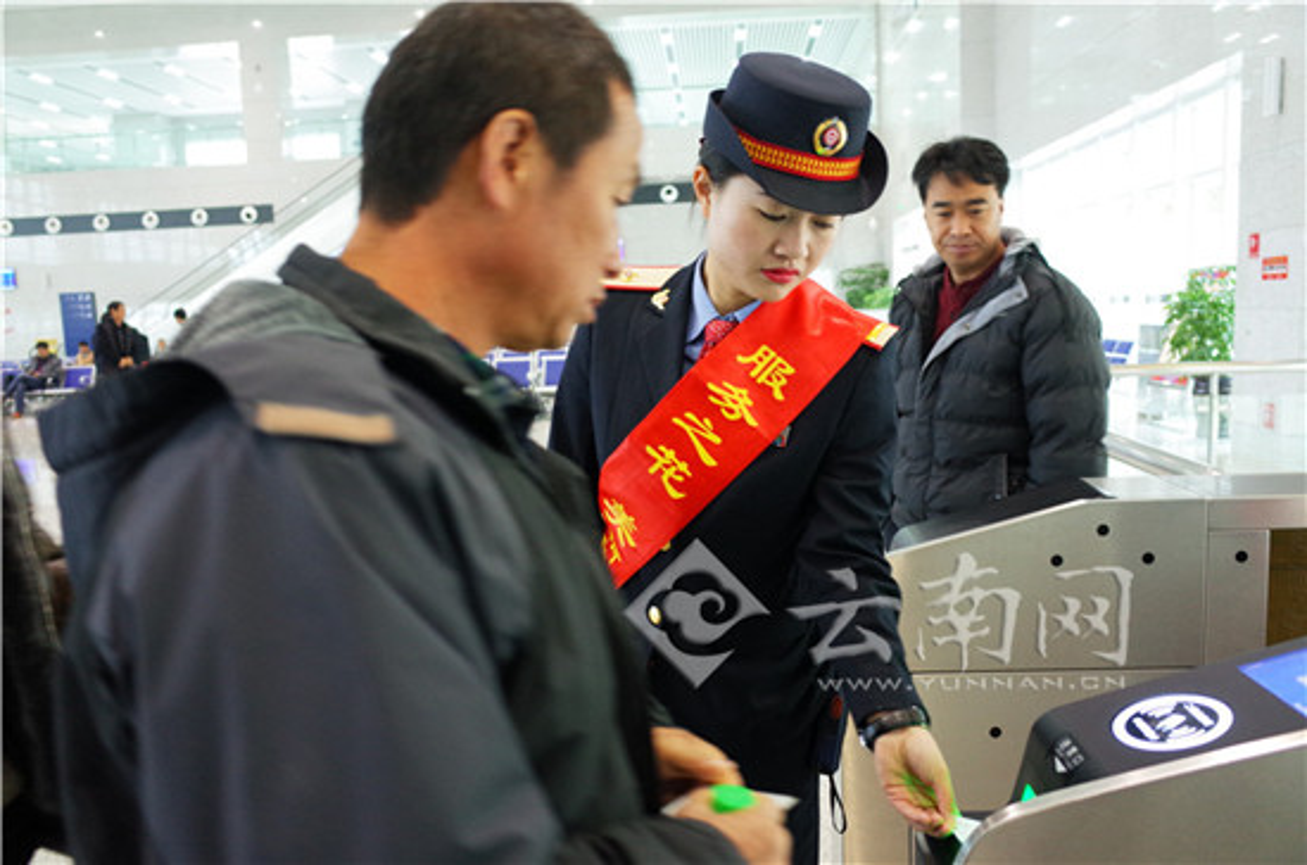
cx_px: 654
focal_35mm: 21
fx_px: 761
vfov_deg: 59.2
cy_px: 432
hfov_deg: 81.3
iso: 1100
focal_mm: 13.7
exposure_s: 1/40
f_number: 2.8
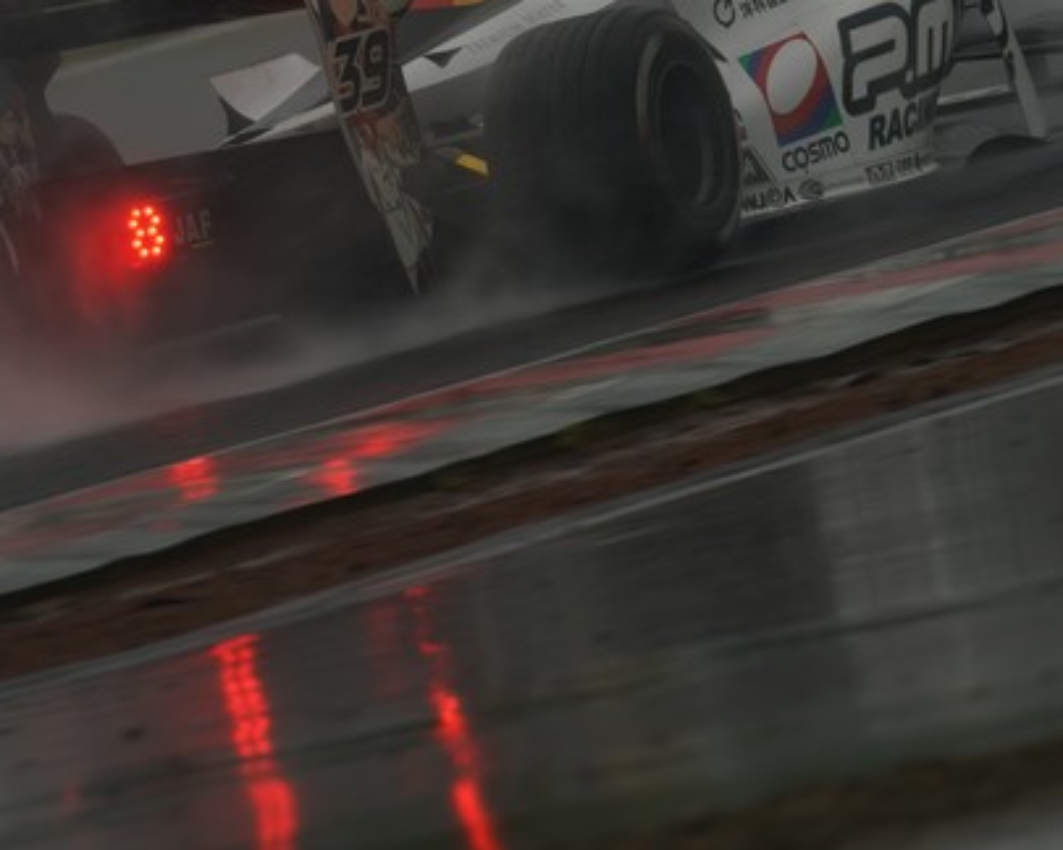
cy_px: 252
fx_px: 31461
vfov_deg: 1.5
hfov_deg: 1.9
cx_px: 588
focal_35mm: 1000
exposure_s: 1/400
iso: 320
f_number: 7.1
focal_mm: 600
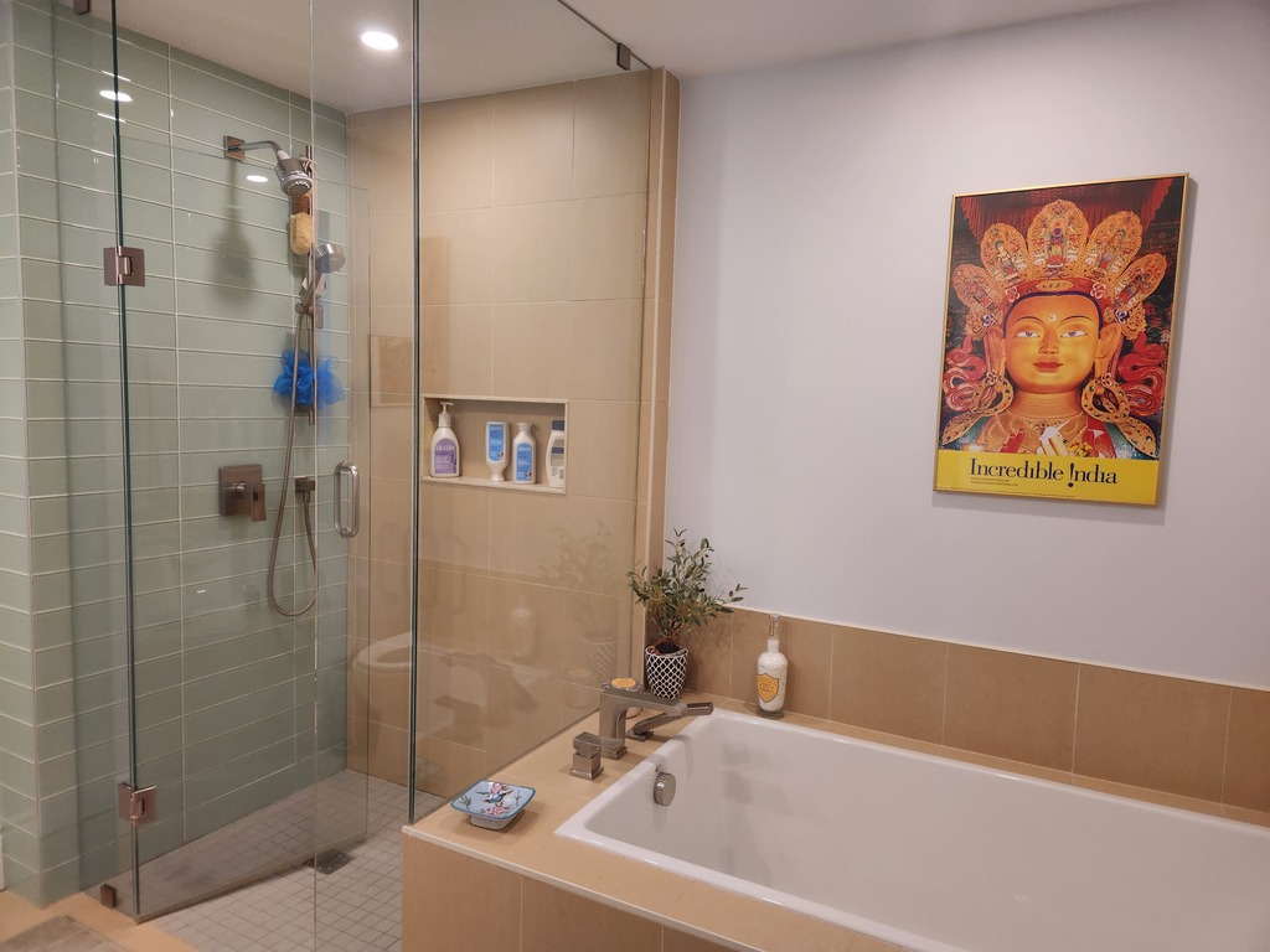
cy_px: 476
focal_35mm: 23
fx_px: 844
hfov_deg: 73.9
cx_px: 635
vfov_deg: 58.9
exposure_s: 1/120
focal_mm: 5.4
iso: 200
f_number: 1.8
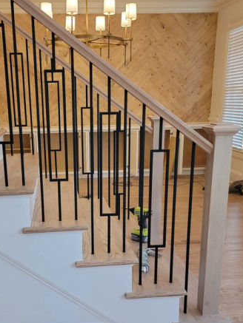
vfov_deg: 45.4
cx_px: 86
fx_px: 384
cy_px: 201
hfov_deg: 34.9
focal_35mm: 41
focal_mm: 6.7
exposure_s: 1/119
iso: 320
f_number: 1.8
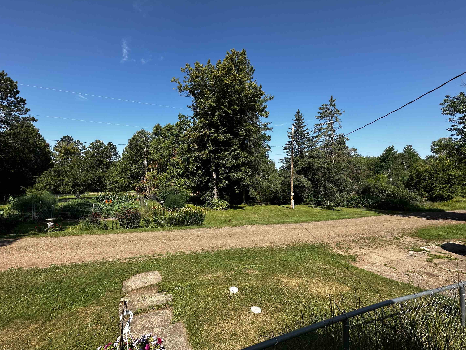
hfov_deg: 98.0
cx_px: 217
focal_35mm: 15
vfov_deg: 81.7
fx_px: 202
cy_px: 175
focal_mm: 2.22
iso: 50
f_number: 2.2
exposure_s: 1/1208
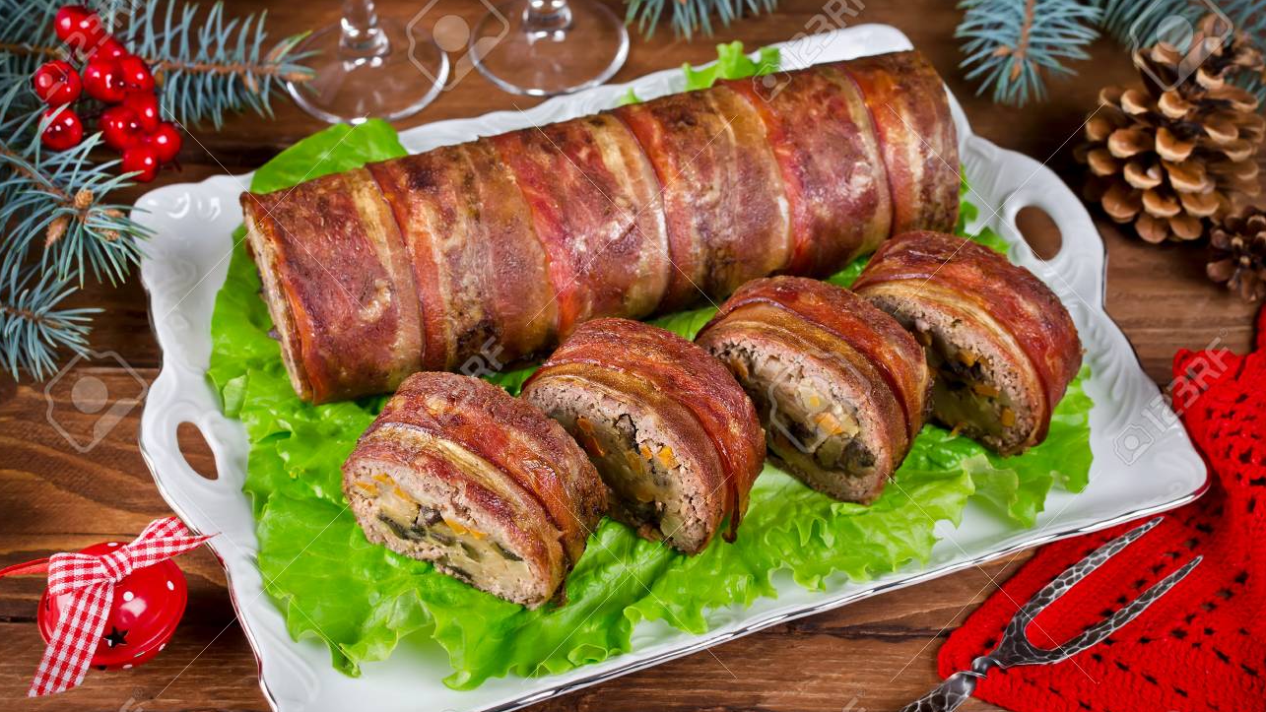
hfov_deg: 37.5
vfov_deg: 21.6
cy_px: 358
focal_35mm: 56
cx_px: 631
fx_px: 1864
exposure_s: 1/125
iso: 100
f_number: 7.1
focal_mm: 35
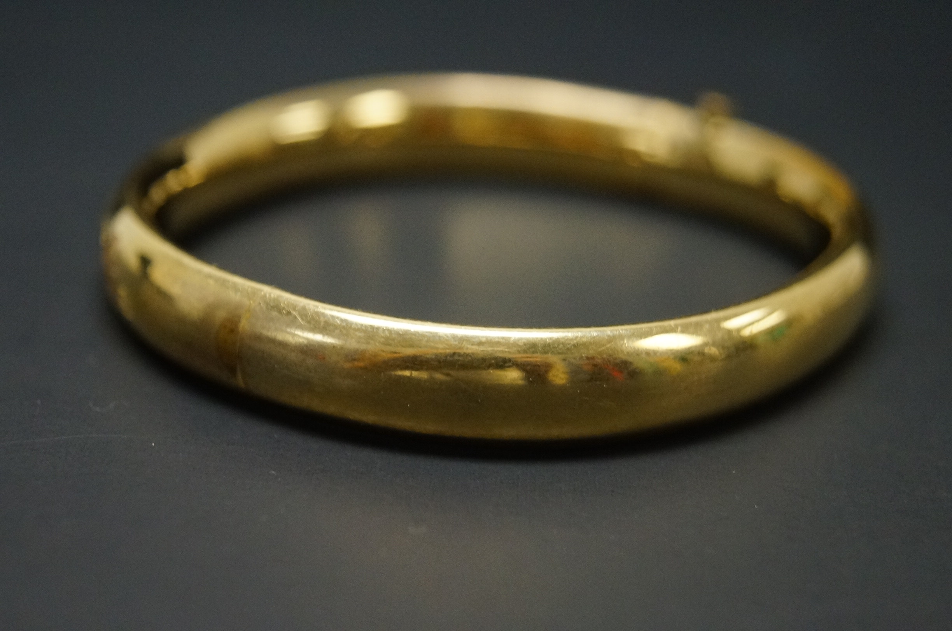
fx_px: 1980
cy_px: 316
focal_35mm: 75
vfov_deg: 18.1
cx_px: 476
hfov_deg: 27.0
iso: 2000
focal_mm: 50
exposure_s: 1/80
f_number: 5.6
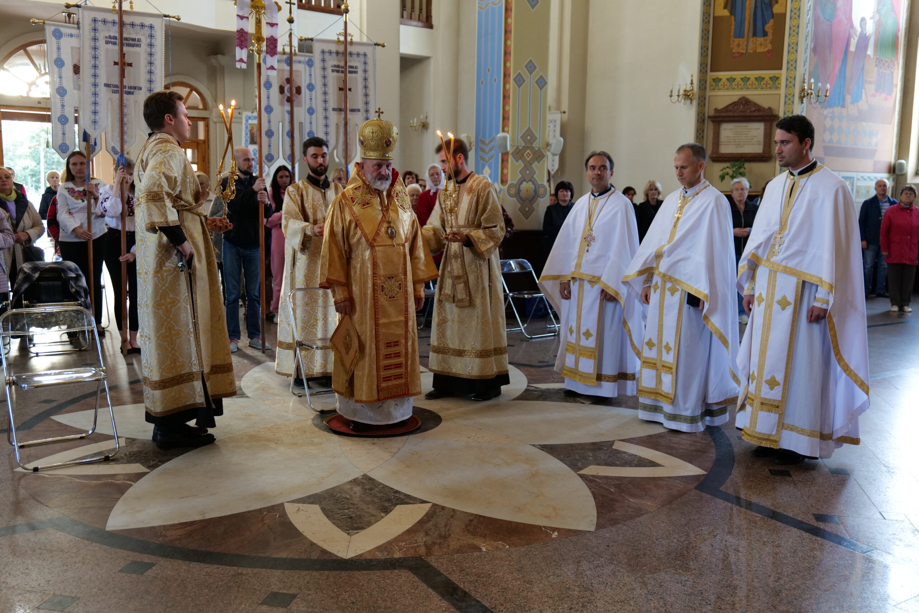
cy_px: 306
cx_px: 460
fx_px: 817
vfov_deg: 41.1
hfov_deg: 58.7
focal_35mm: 32
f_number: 4.3
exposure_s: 1/60
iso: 2500
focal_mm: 32
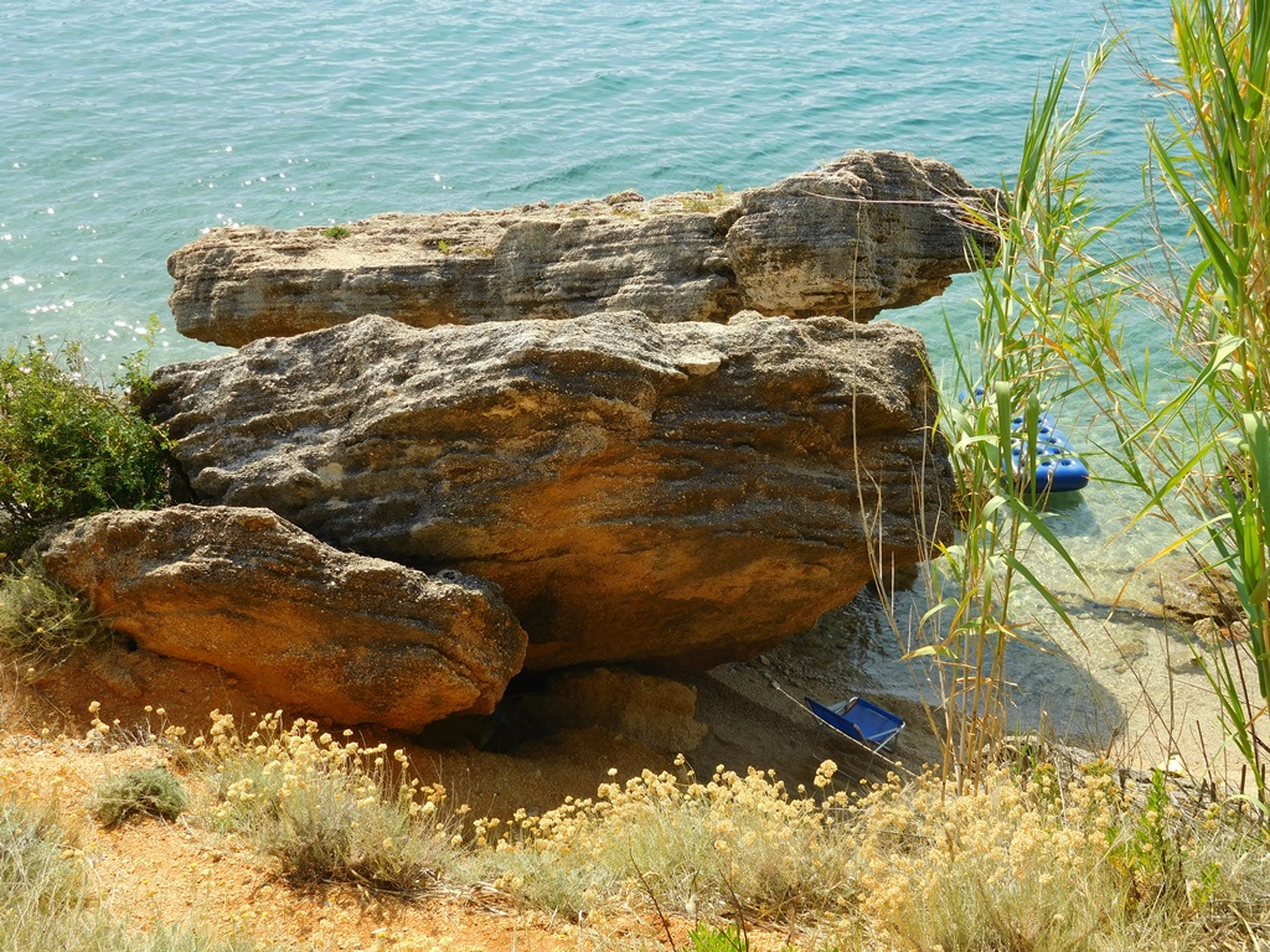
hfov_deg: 42.1
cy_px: 476
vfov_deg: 32.2
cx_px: 635
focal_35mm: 45
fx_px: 1651
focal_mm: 8
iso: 125
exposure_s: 1/500
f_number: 4
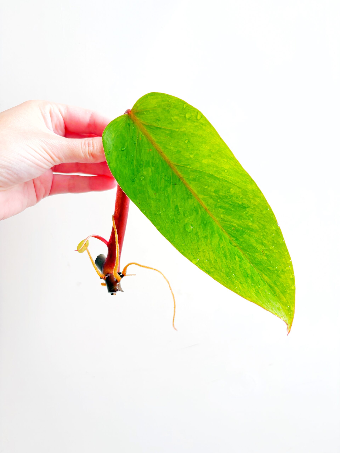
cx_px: 170
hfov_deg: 53.1
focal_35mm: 26
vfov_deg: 67.3
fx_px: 340
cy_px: 226
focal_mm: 5.96
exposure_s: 1/122
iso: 64
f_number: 1.6
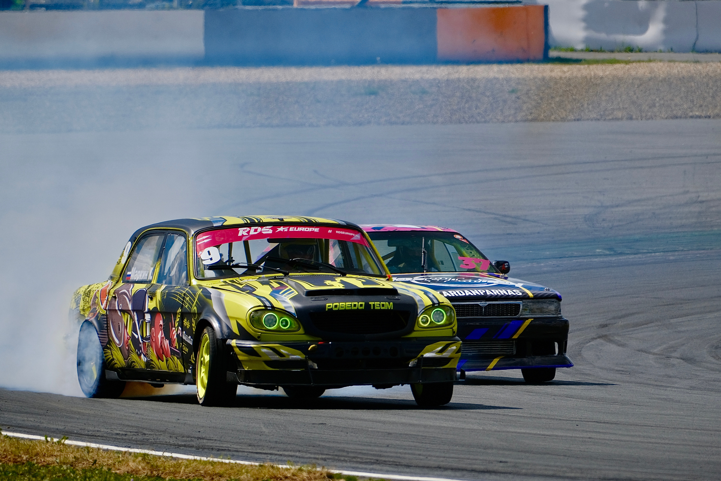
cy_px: 240
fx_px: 9012
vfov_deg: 3.1
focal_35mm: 450
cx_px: 360
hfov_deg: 4.6
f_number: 5.6
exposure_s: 1/1700
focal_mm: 300
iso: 160
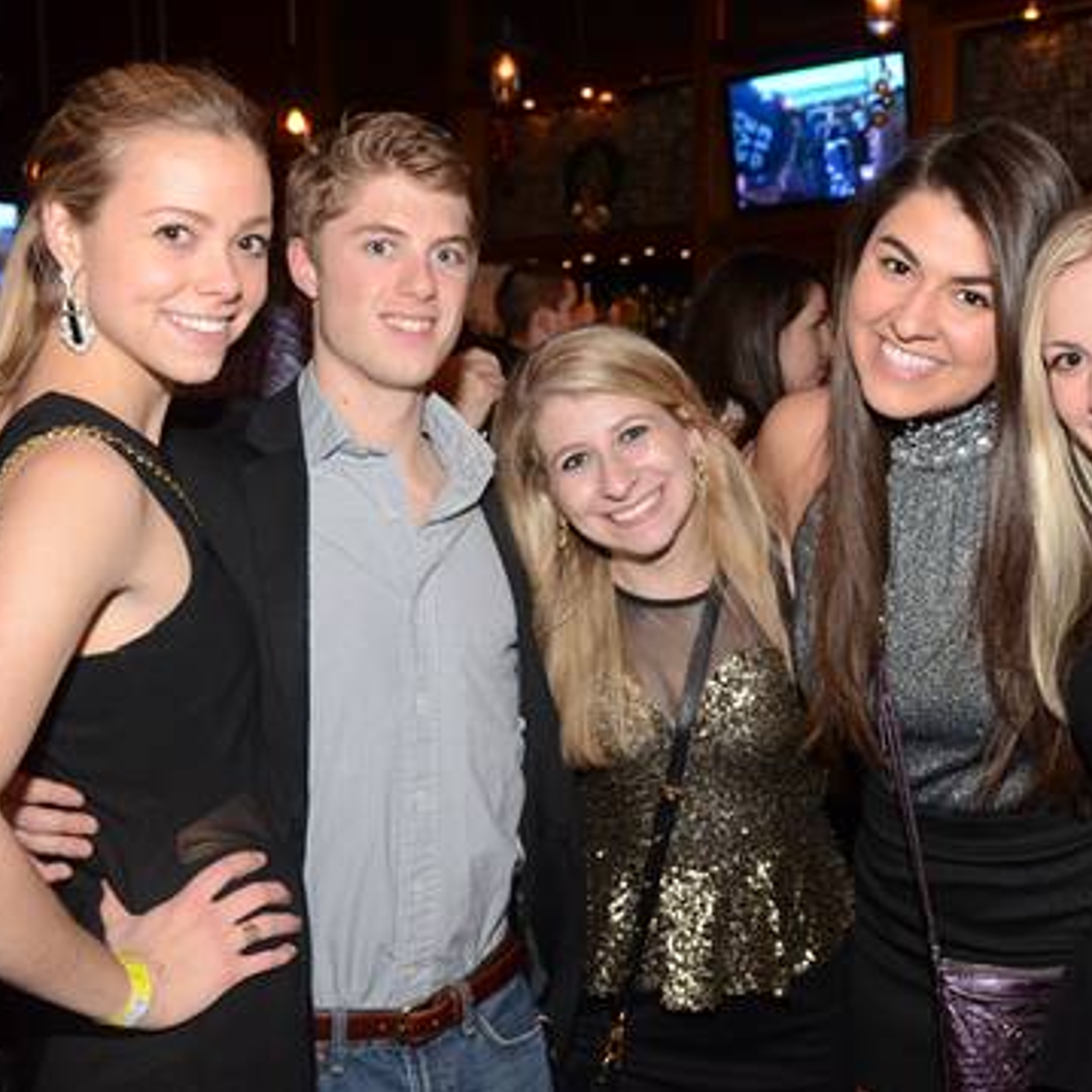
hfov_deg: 32.3
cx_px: 669
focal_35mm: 53
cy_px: 544
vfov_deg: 32.4
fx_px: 1879
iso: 1250
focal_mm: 27
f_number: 5
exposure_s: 1/30
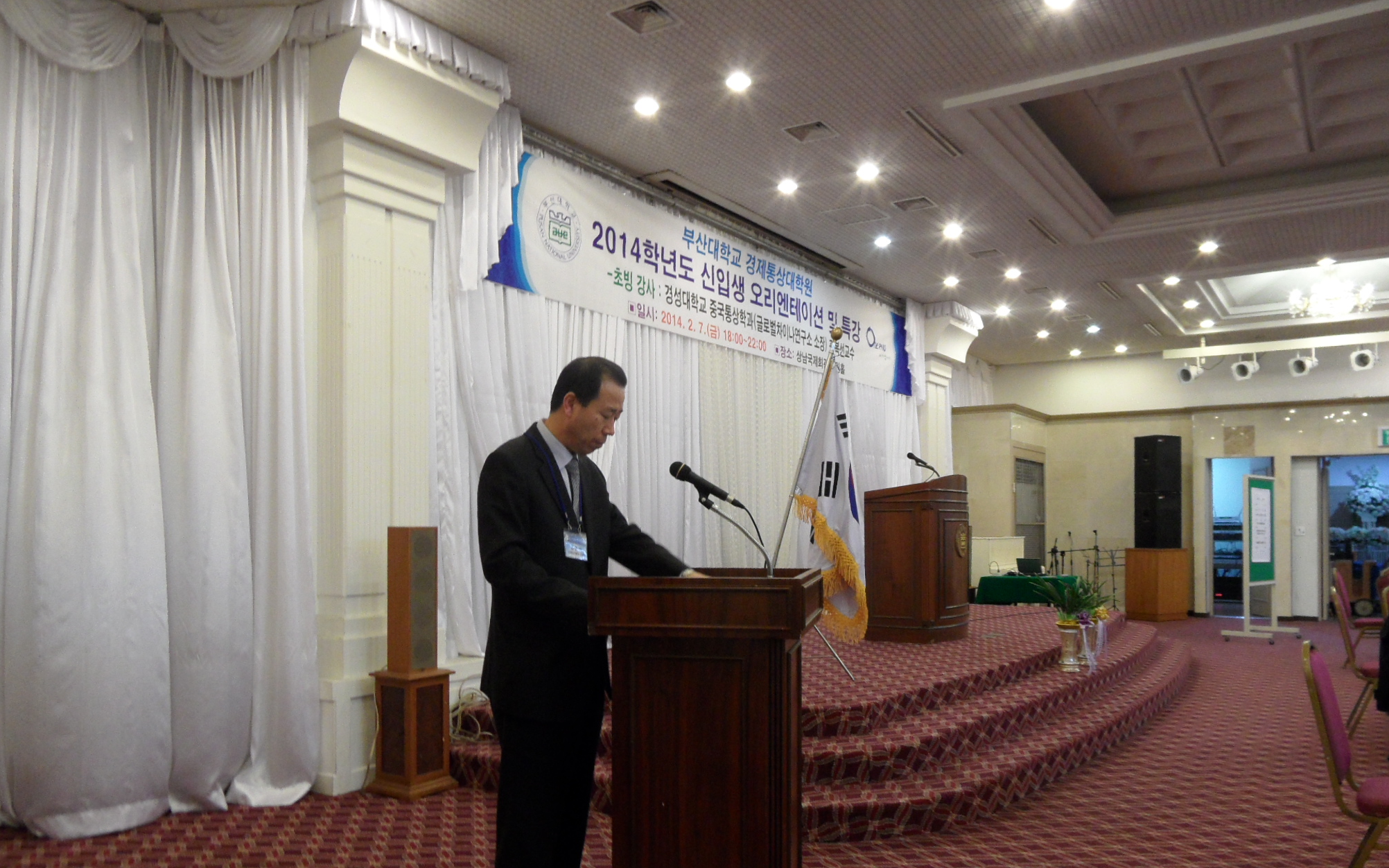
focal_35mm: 26
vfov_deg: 47.3
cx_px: 708
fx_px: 984
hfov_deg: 70.4
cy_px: 517
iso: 240
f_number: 3.2
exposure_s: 1/15
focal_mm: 3.9
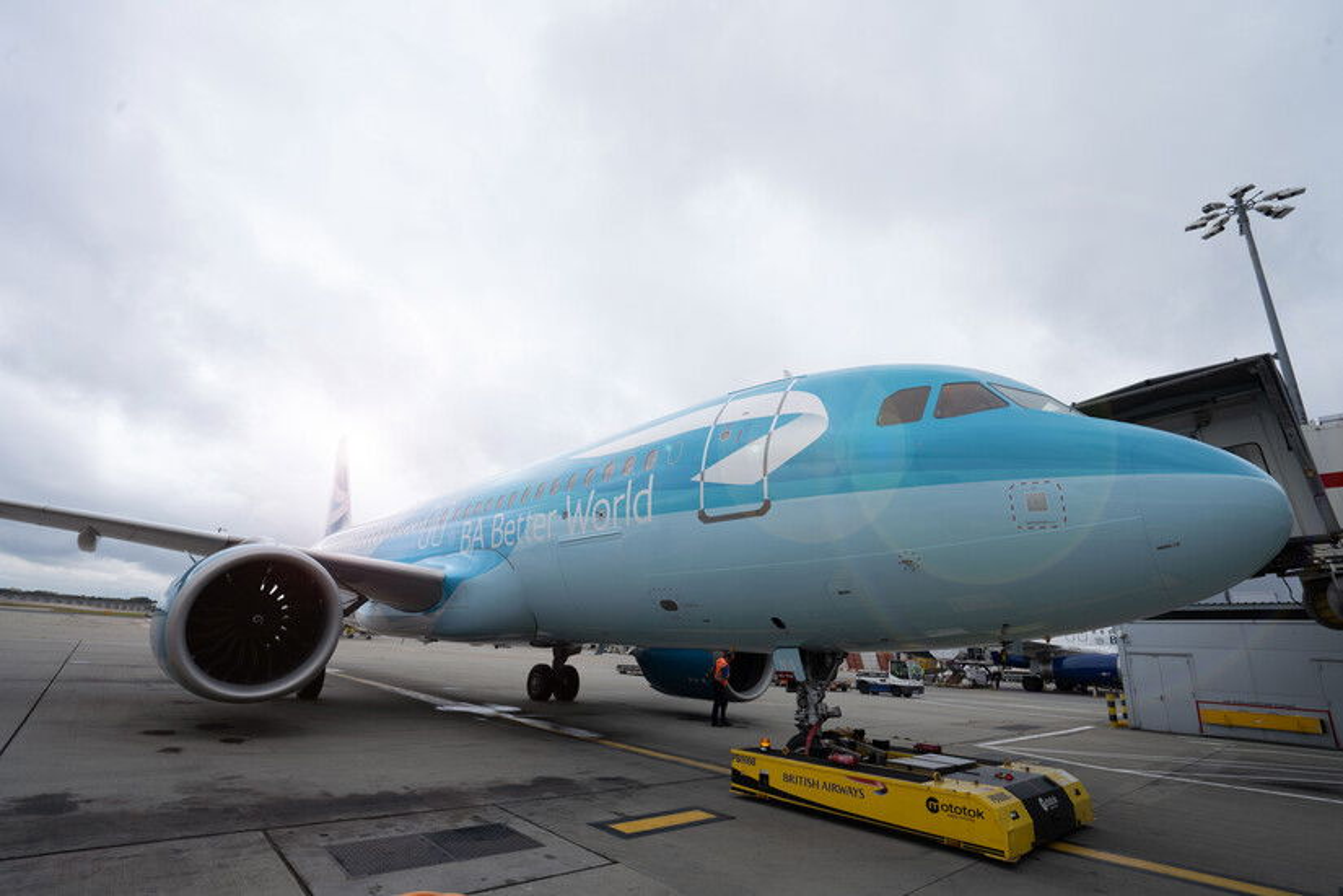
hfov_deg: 96.7
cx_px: 672
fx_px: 597
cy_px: 448
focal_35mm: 16
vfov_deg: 73.7
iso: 100
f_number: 10
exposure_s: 1/125
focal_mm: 16
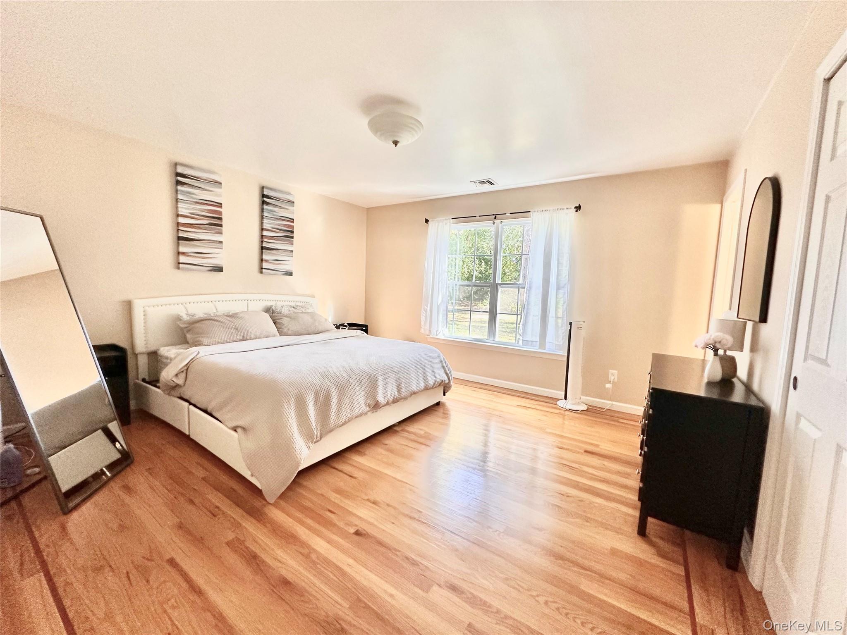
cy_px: 318
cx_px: 424
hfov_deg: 102.1
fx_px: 343
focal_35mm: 14
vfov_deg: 85.7
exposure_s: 1/120
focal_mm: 2.22
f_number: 2.2
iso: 250
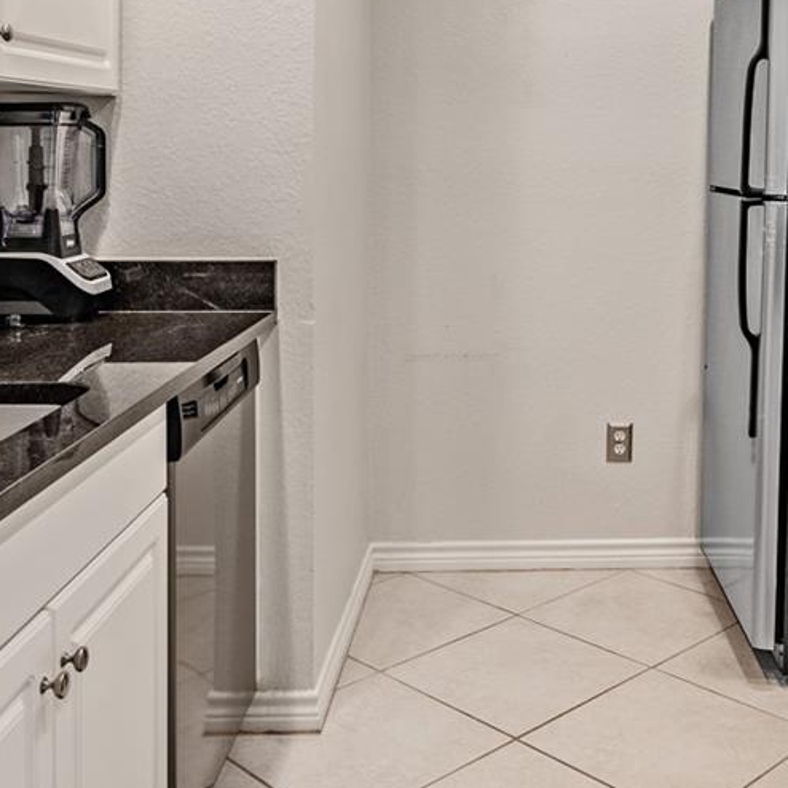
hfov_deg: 37.6
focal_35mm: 44
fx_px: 1133
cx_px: 571
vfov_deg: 37.1
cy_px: 167
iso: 100
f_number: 7.1
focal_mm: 16
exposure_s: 1/2
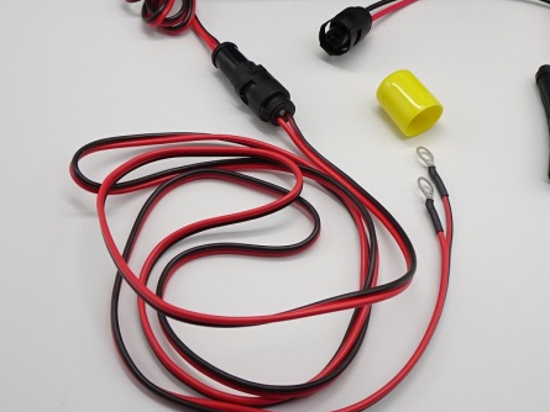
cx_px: 308
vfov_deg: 31.4
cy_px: 147
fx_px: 731
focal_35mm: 46
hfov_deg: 41.2
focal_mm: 5.43
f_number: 4
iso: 80
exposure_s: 1/40
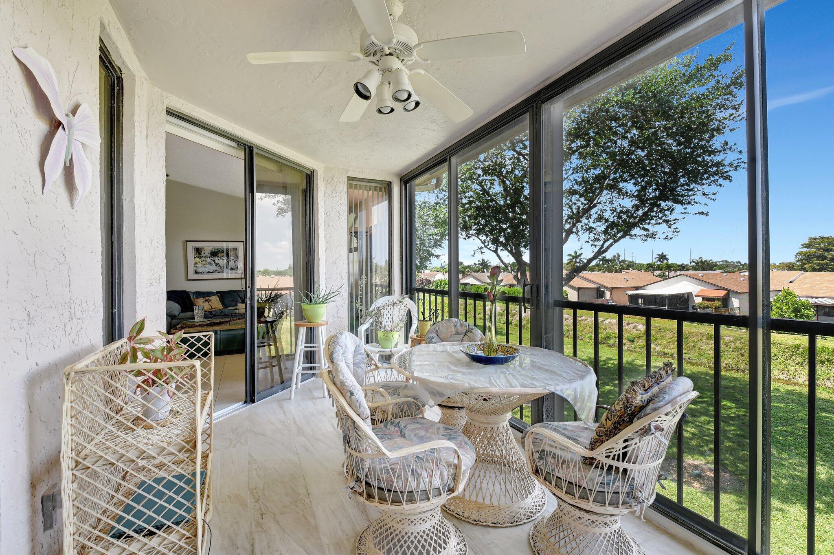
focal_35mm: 15
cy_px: 278
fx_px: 347
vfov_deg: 77.2
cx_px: 417
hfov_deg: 100.4
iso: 640
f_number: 8
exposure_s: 1/30
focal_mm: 10
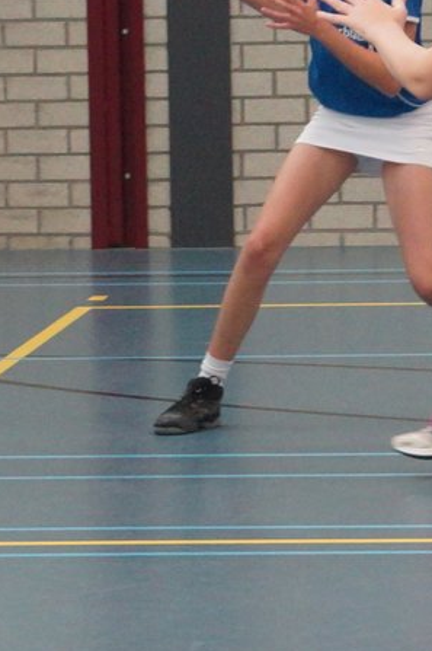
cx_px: 492
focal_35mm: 172
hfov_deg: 7.9
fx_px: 3103
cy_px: 111
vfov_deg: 11.9
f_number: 4
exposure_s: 1/200
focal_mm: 50
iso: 1250
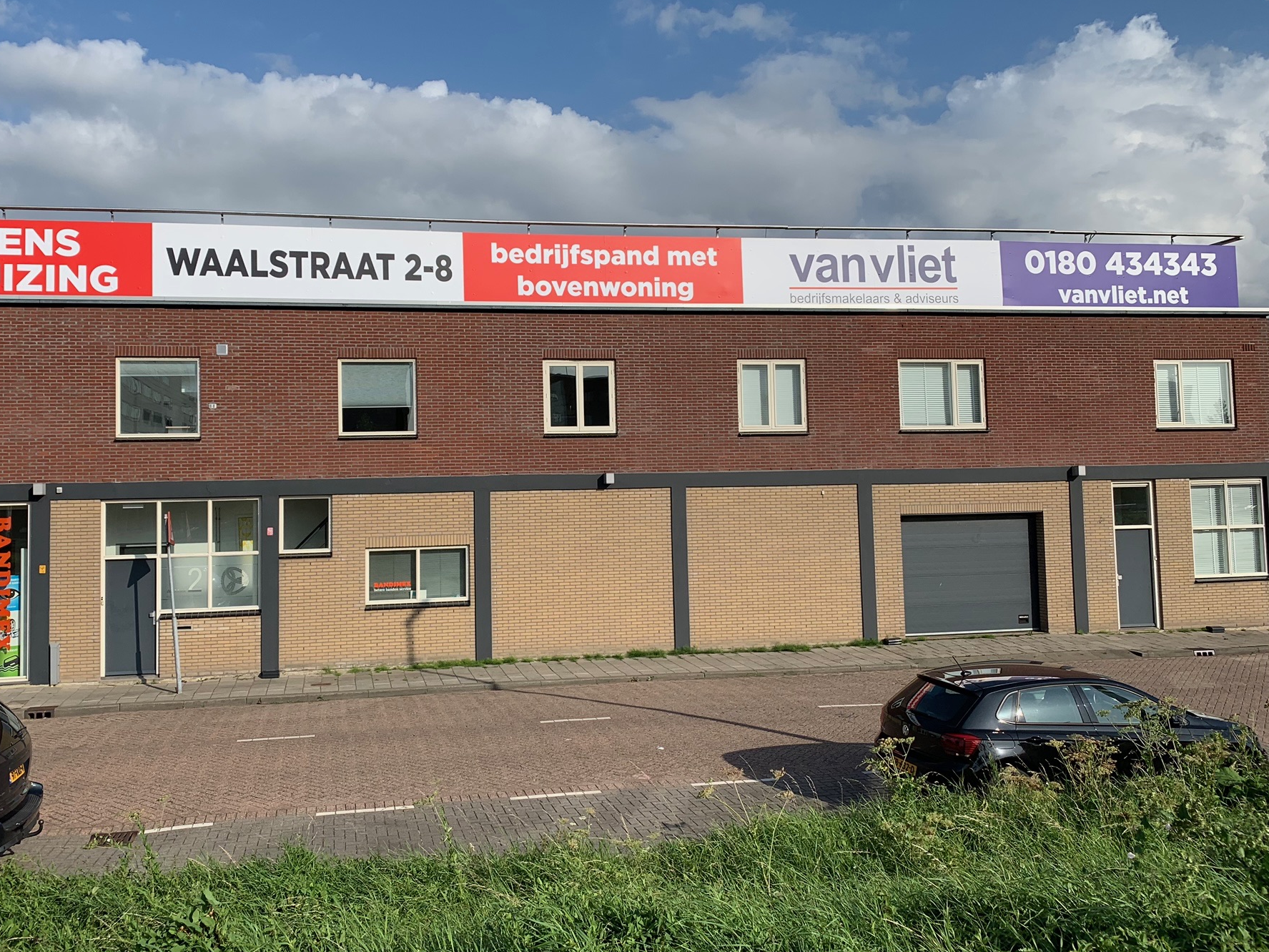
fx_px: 1100
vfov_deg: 46.8
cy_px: 447
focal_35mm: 30
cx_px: 540
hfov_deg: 59.7
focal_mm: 4.25
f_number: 1.8
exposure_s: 1/3185
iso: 25
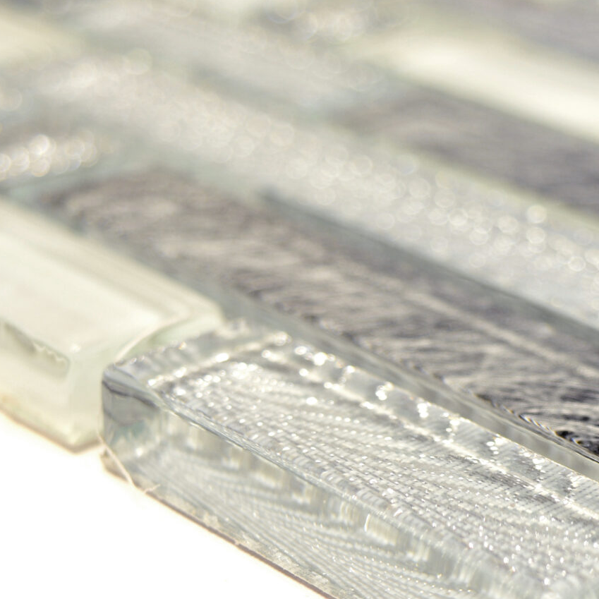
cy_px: 548
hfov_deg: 14.0
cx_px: 576
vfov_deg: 14.0
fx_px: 2408
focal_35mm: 123
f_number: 5
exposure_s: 1/13
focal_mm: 32
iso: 160
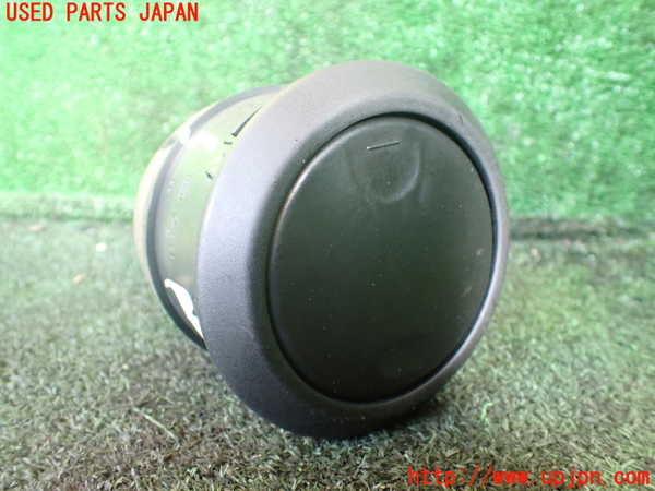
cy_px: 246
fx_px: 568
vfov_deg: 46.8
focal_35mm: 30
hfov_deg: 60.0
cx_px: 328
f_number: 2.3
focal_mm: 5.4
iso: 800
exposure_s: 1/80
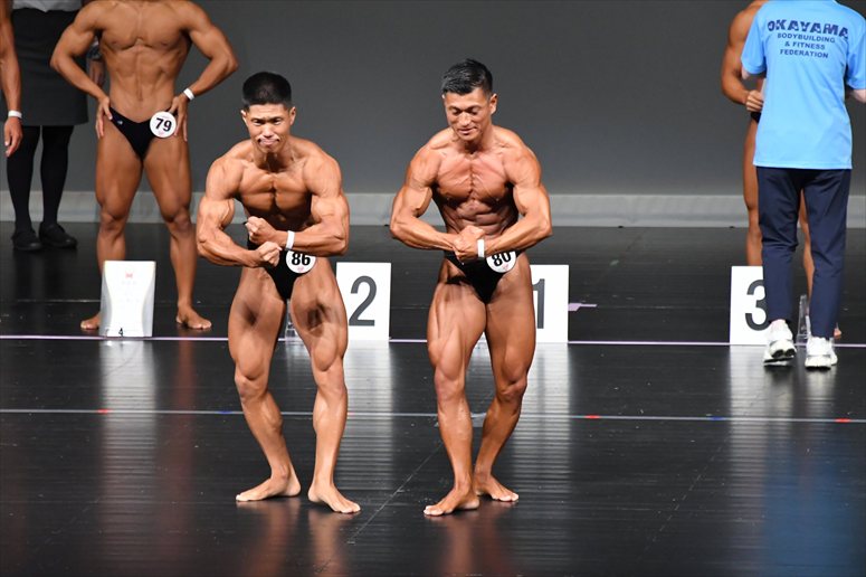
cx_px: 433
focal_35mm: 345
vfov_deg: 4.0
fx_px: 8295
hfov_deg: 6.0
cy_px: 288
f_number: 5.6
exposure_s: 1/400
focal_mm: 230
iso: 5000
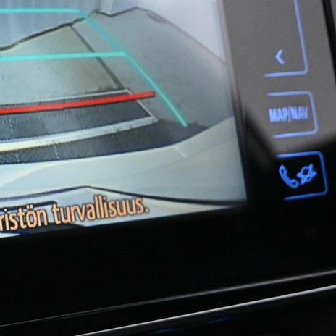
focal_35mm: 87
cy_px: 91
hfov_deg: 18.9
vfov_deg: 19.9
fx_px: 953
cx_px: -69
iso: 3200
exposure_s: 1/80
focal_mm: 19.5
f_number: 3.8
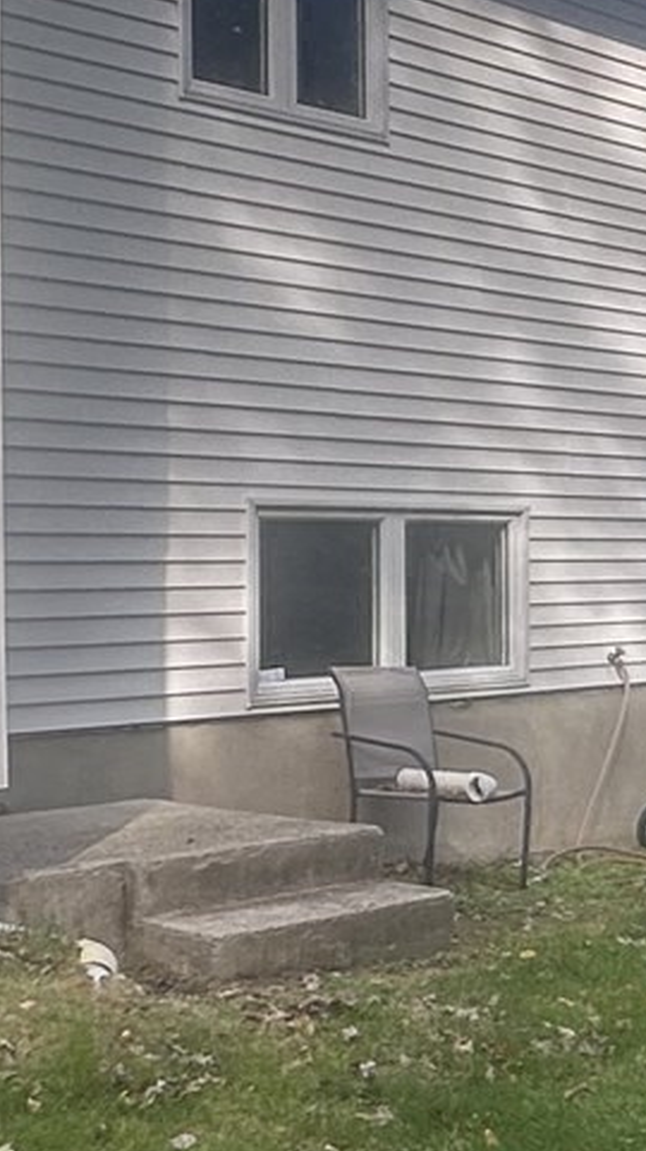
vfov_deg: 32.4
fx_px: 1983
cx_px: 947
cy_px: 577
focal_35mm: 65
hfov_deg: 16.9
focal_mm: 2.22
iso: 40
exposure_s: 1/208
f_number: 2.2
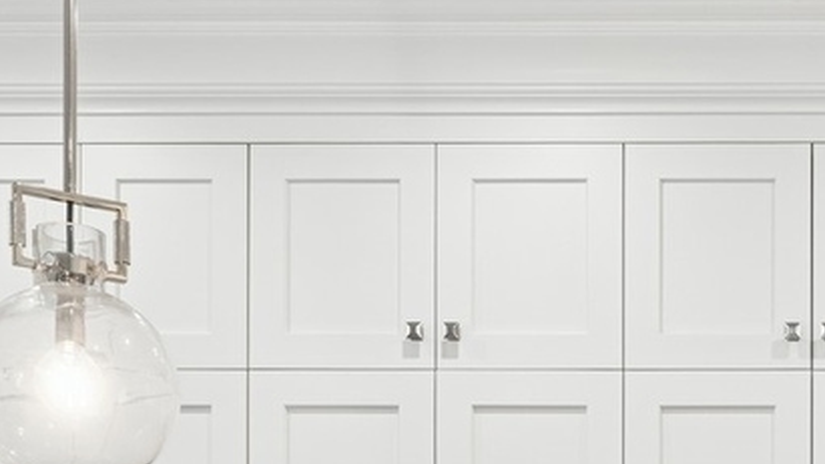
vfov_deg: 10.9
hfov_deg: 20.7
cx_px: 883
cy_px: 996
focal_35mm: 99
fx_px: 2165
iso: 320
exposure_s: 1/13
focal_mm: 24
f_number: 8
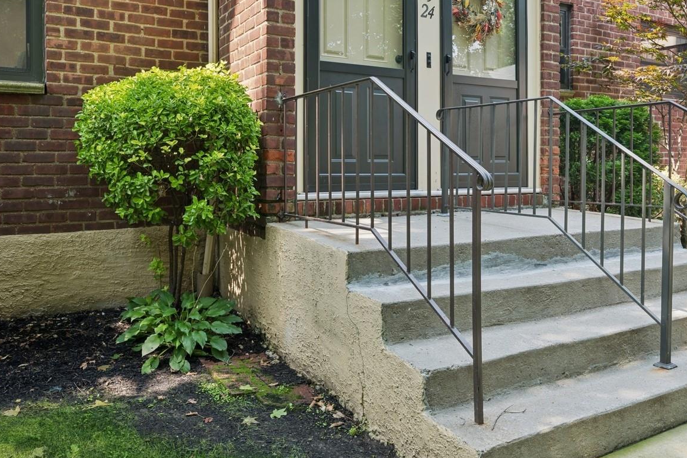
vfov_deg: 43.3
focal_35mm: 30
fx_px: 566
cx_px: 353
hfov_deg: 62.5
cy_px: 150
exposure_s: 1/8
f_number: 11
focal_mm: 21.5
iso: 100
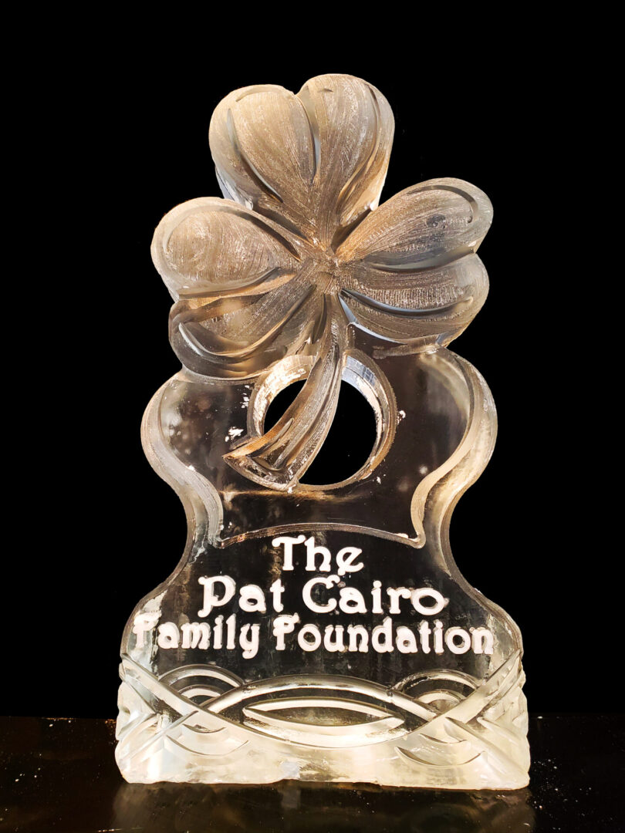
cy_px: 416
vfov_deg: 67.3
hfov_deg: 53.1
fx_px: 626
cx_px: 312
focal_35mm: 26
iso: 250
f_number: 1.5
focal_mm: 4.3
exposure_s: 1/24
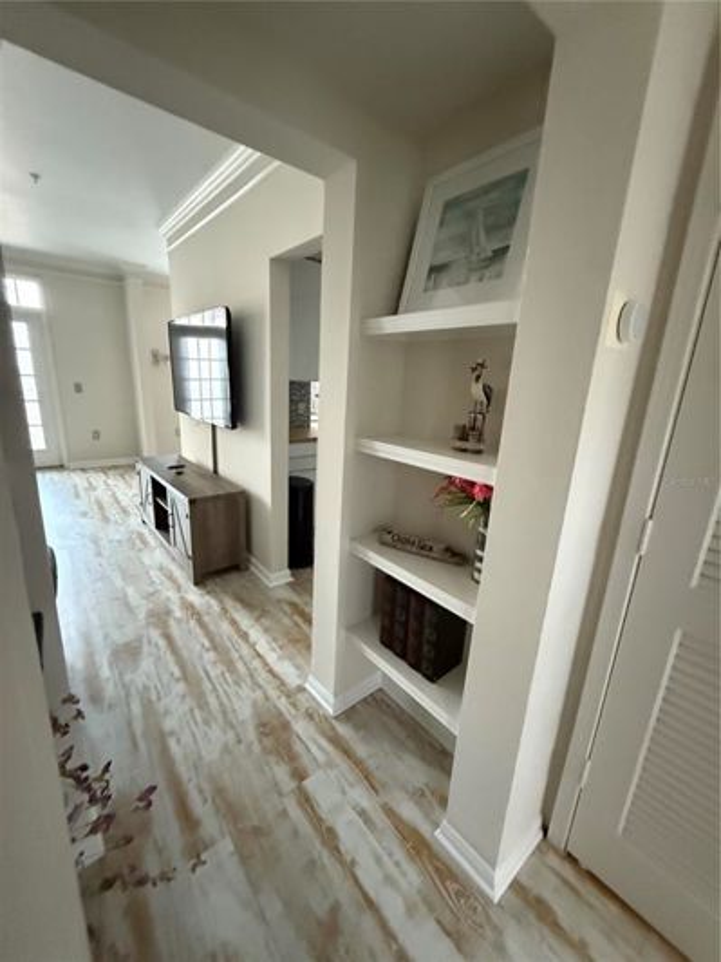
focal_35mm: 14
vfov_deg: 102.1
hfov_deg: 85.7
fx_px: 389
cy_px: 481
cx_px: 360
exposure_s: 1/60
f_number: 2.2
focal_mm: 2.22
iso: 1250
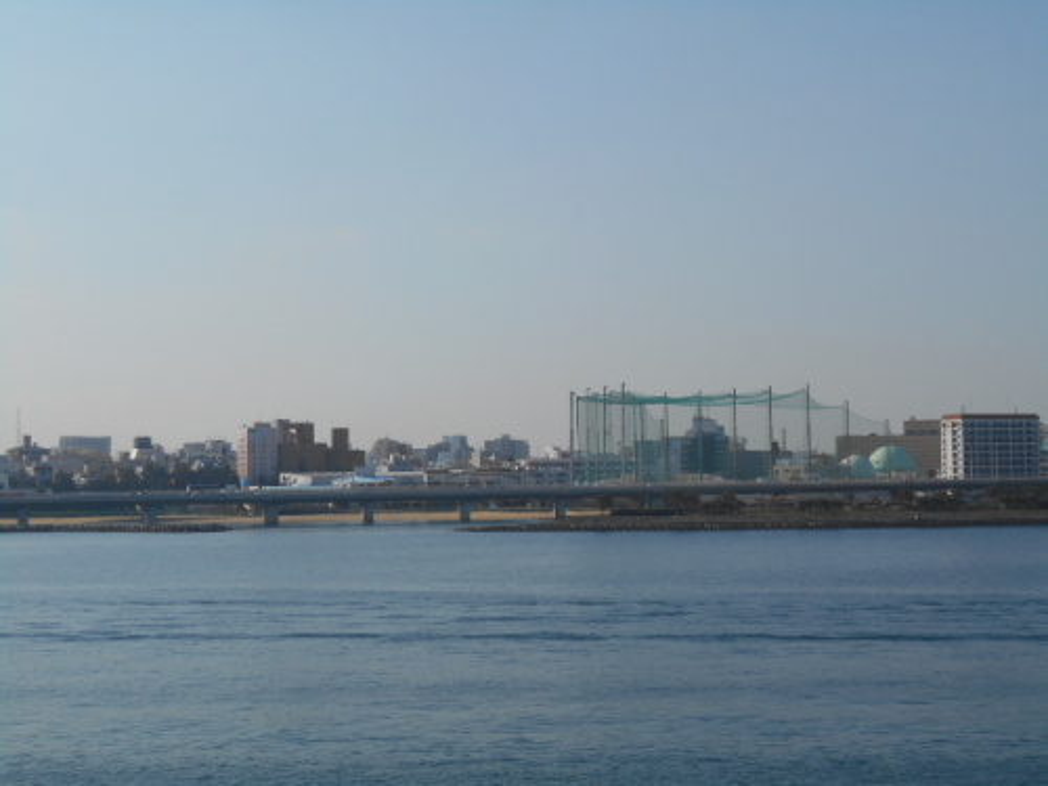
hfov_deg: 29.4
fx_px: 1998
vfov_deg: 22.3
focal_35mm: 66
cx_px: 524
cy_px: 393
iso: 80
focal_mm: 11.6
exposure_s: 1/1000
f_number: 5.3
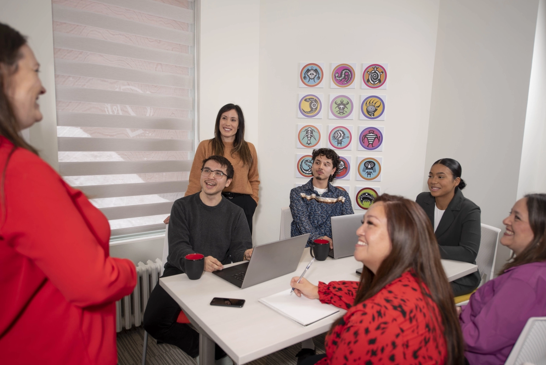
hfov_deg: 73.7
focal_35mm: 24
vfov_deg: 53.2
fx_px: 364
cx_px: 273
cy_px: 182
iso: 100
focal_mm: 24
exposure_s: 1/200
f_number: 3.5
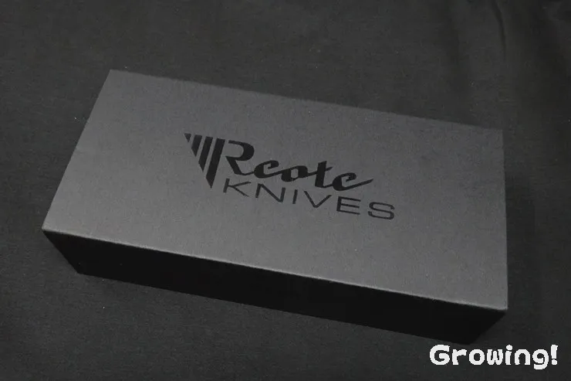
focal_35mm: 34
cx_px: 286
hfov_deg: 55.8
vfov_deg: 38.9
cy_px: 190
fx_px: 539
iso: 2500
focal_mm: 12.51
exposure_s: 1/40
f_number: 11
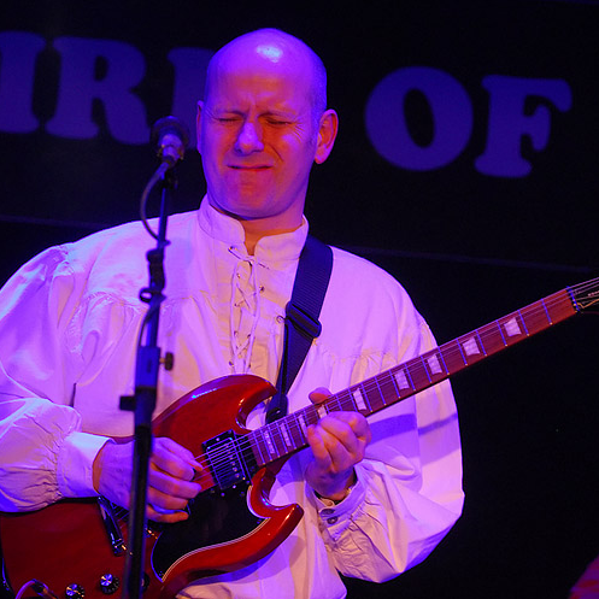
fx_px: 4711
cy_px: 300
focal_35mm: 241
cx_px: 313
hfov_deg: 7.3
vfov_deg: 7.3
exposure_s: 1/50
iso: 800
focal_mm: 125
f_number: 3.2
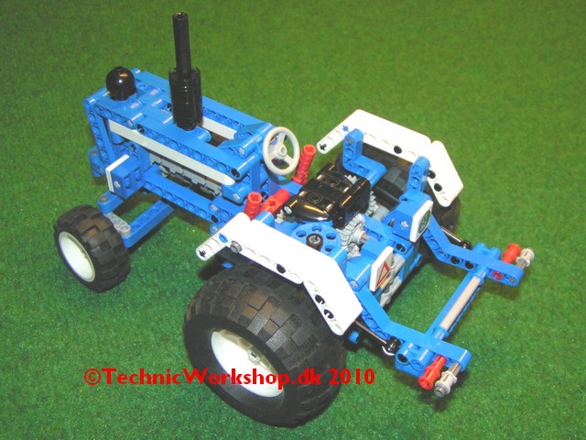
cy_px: 220
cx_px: 293
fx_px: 643
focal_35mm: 38
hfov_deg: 49.0
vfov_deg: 37.7
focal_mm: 5.8
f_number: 2.8
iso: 200
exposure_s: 1/40
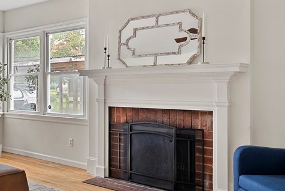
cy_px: 85
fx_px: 325
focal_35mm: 41
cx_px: 79
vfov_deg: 32.6
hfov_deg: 46.1
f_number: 8
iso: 800
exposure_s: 1.3
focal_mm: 18
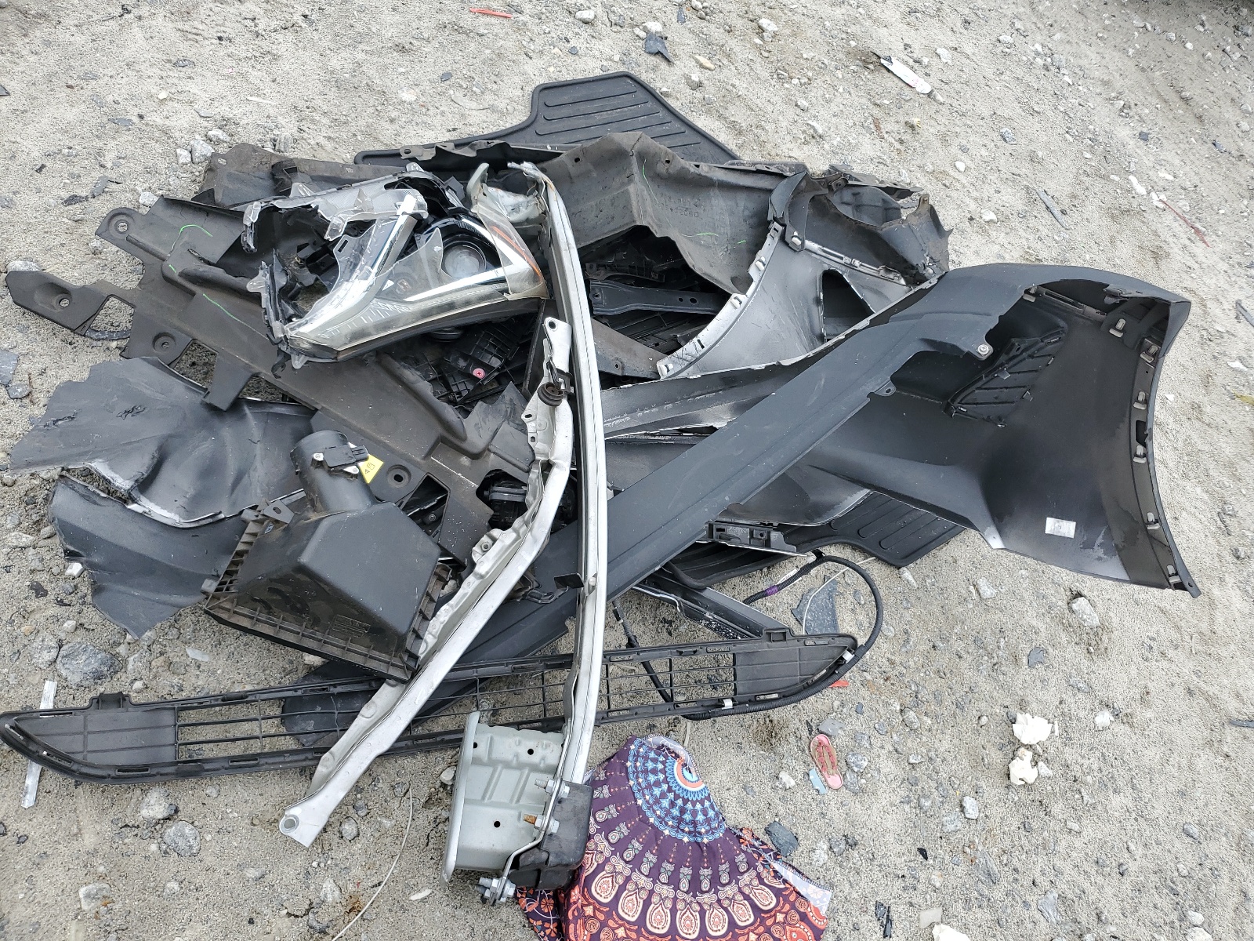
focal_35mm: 26
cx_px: 627
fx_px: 942
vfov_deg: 53.1
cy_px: 470
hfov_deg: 67.3
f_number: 1.5
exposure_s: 1/2000
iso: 50
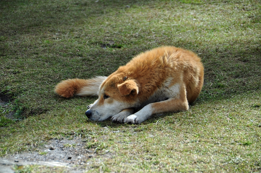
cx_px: 130
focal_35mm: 300
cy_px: 86
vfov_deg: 4.6
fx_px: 2173
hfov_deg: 6.9
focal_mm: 200
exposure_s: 1/400
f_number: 6.3
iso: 200
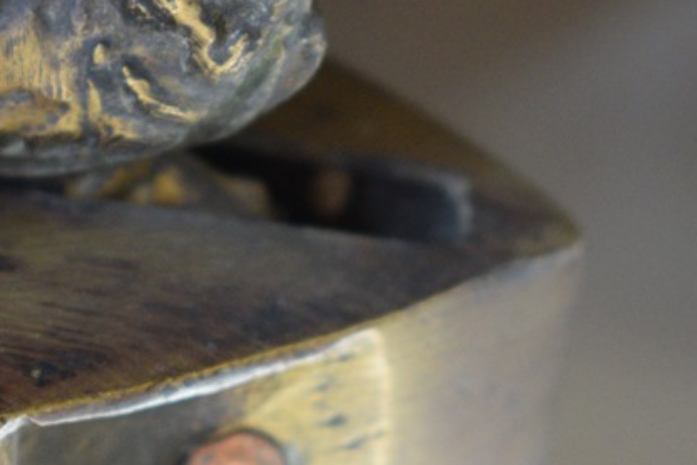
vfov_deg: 5.8
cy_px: 112
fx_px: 4597
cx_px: -57
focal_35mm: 237
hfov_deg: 8.6
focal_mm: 55
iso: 1400
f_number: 5.6
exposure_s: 1/60
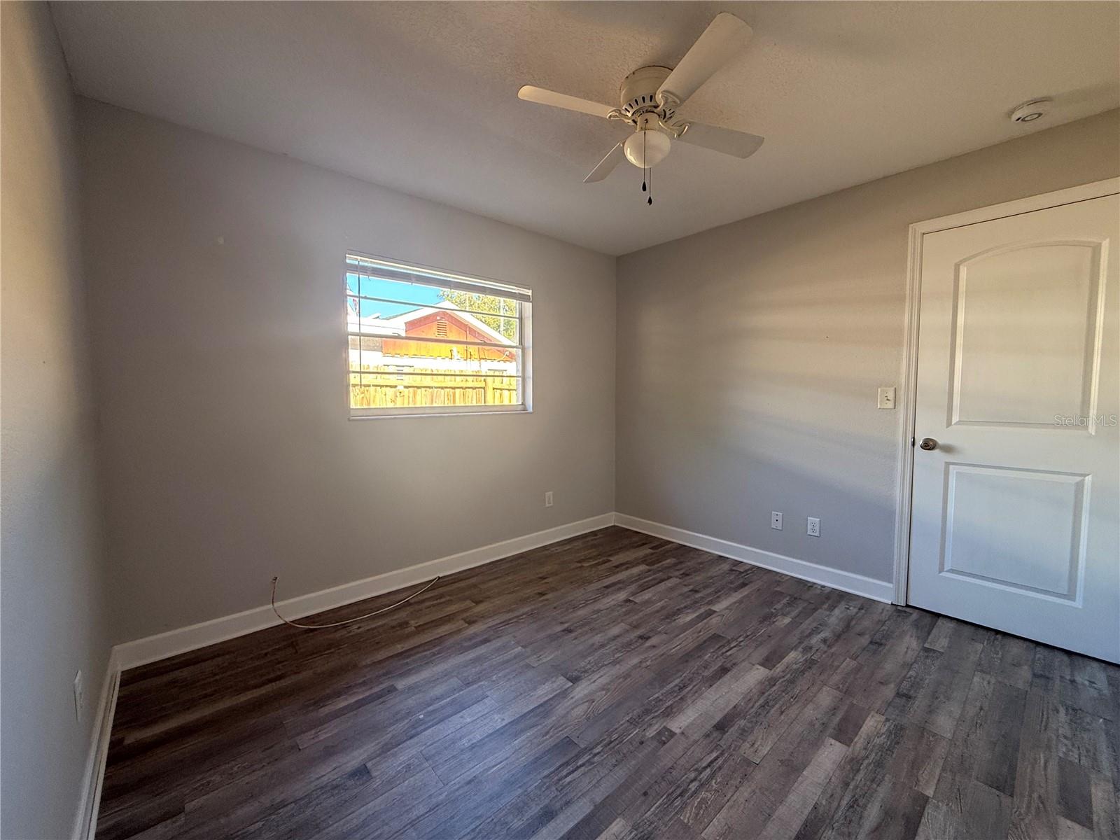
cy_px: 420
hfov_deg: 102.1
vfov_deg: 85.7
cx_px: 560
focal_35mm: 14
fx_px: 453
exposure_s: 1/99
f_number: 2.2
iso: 125
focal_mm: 2.22
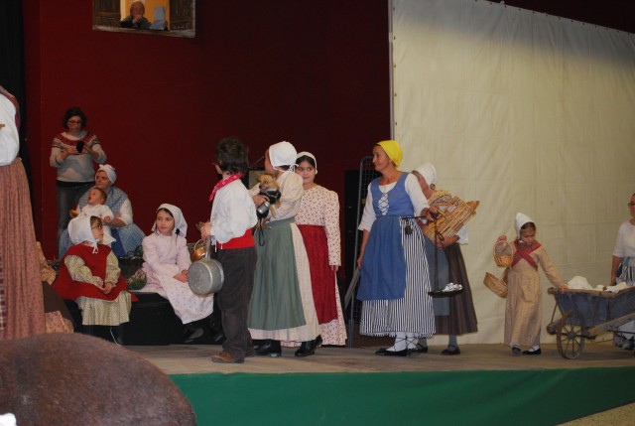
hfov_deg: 33.3
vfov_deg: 22.7
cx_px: 318
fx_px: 1060
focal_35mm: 60
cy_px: 213
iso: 640
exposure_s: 1/60
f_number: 5.3
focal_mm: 40
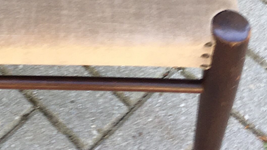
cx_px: -2
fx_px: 849
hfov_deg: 17.4
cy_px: -173
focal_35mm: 120
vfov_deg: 9.3
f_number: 2.2
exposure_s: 1/100
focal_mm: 4.15
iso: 32
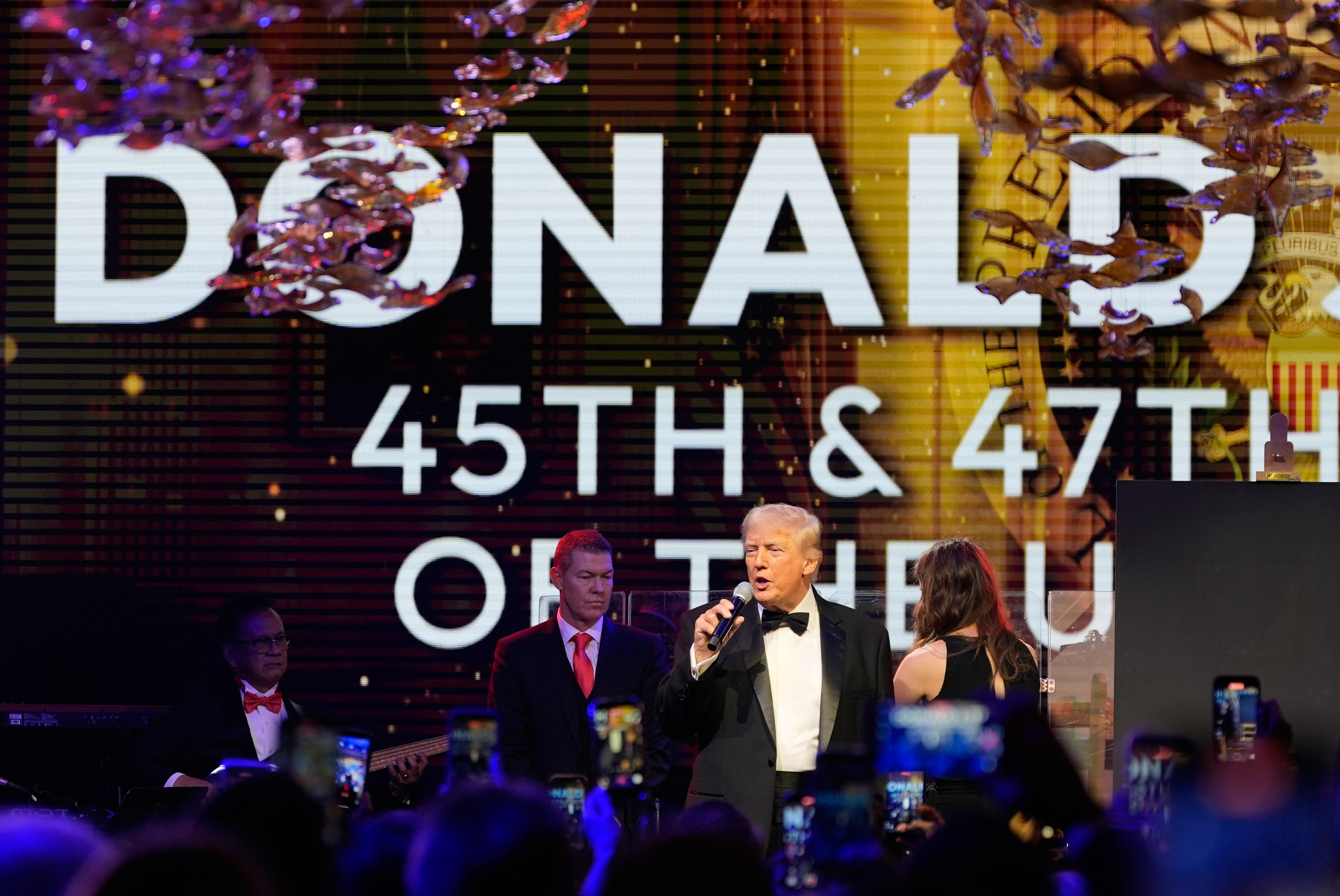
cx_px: 670
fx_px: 5849
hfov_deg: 13.1
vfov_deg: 8.8
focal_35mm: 157
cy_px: 448
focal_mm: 105
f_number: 2.8
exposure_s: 1/500
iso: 640
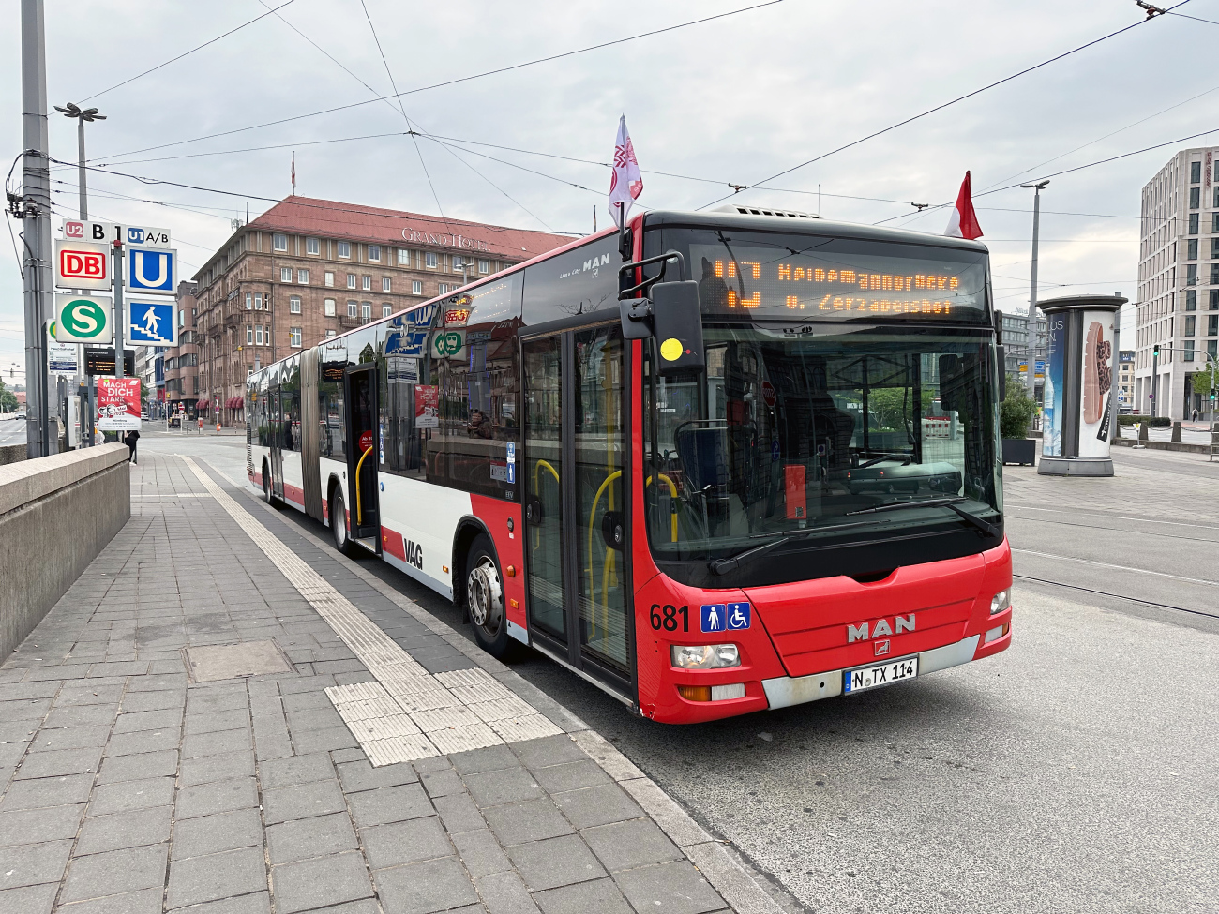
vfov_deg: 56.8
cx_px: 610
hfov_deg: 71.6
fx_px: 845
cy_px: 457
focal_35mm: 24
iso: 80
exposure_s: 1/694
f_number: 1.78
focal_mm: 6.86
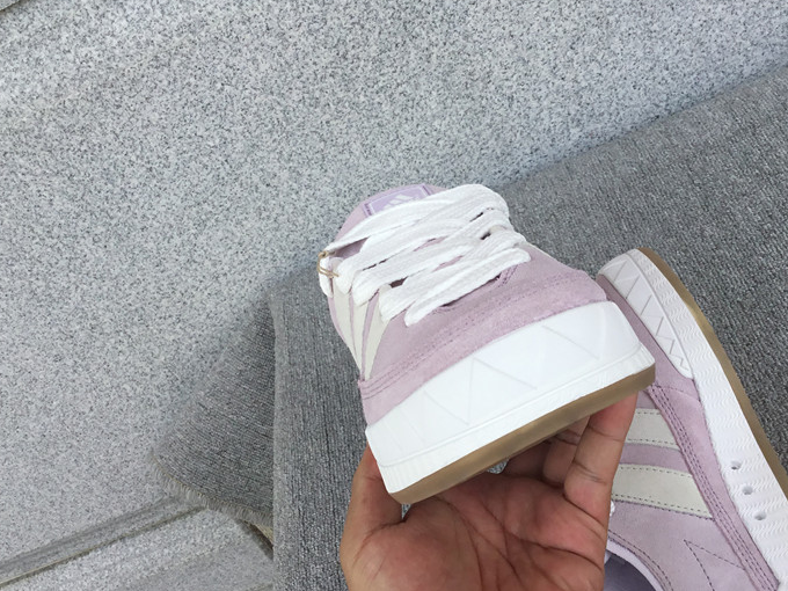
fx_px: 933
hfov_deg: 45.8
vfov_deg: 35.1
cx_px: 411
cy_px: 281
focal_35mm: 41
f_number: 2.4
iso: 25
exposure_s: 1/536
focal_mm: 3.3
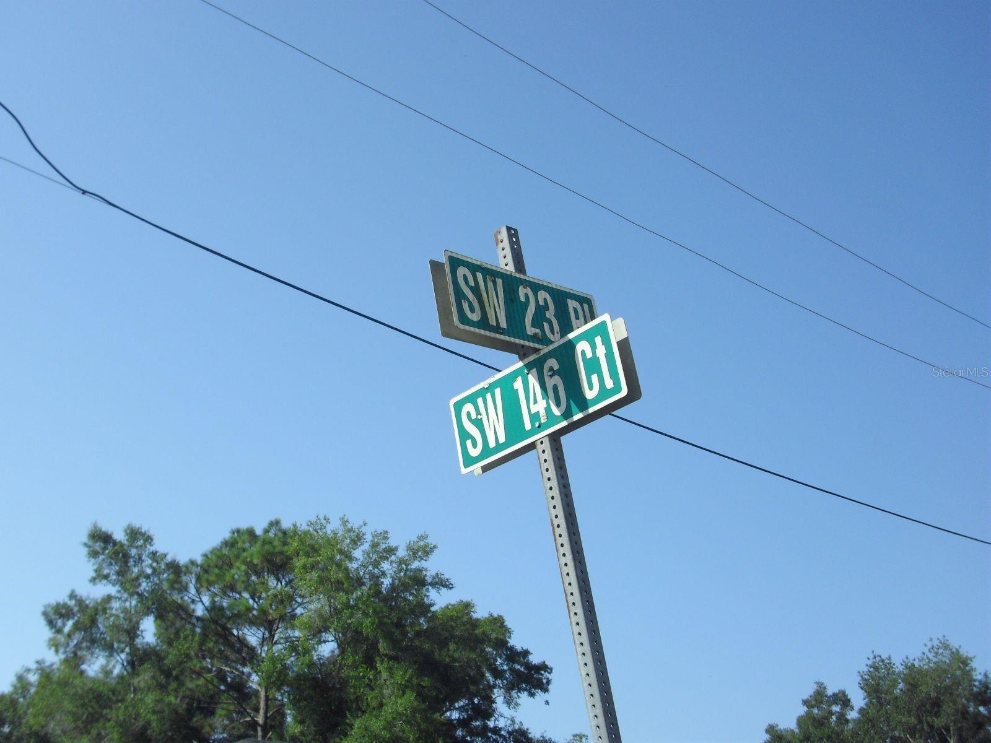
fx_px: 1088
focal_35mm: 38
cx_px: 496
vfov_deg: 37.7
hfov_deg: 49.0
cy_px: 372
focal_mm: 6.2
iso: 100
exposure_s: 1/250
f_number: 8
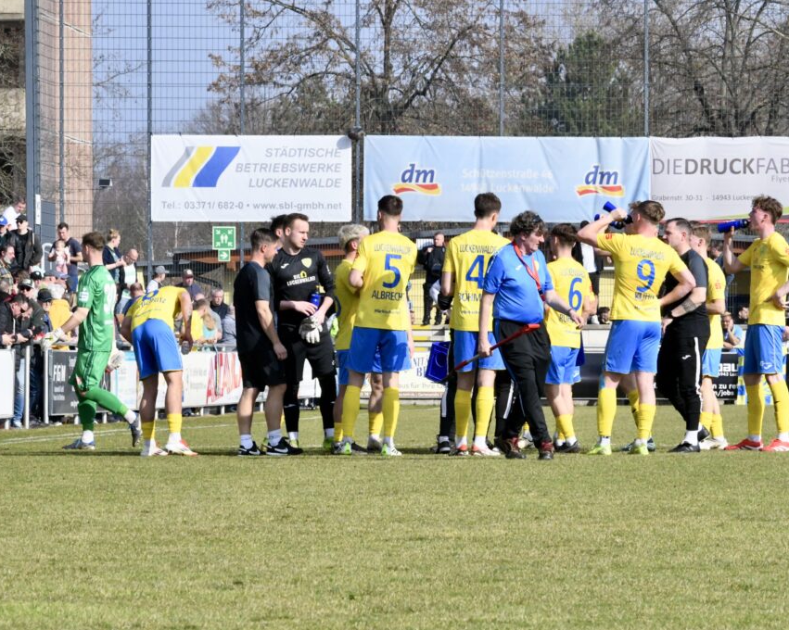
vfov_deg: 6.8
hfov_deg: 8.6
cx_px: 464
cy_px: 315
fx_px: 5275
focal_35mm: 226
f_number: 22
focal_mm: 200
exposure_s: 1/1600
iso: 8000
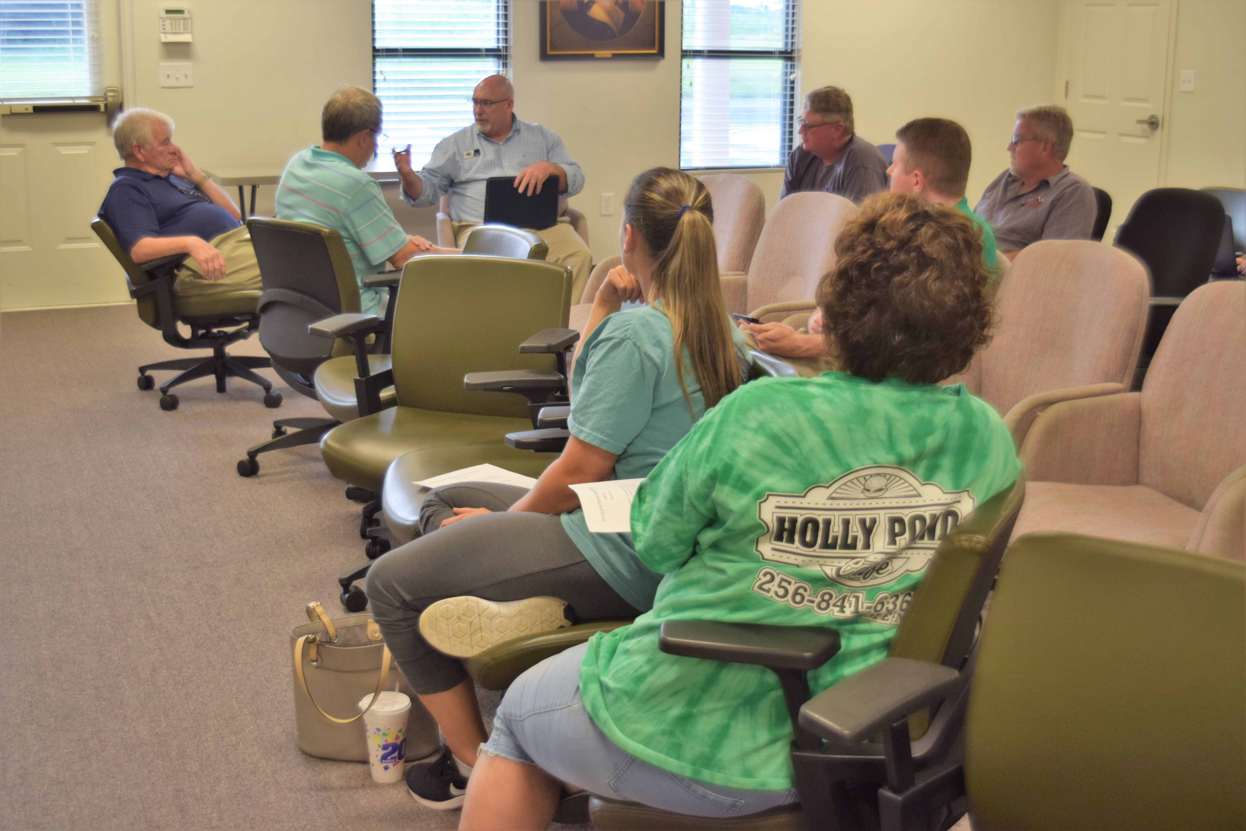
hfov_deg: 28.1
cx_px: 623
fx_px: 2492
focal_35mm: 72
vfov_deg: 18.9
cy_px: 416
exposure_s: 1/60
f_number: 5.6
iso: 250
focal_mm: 48
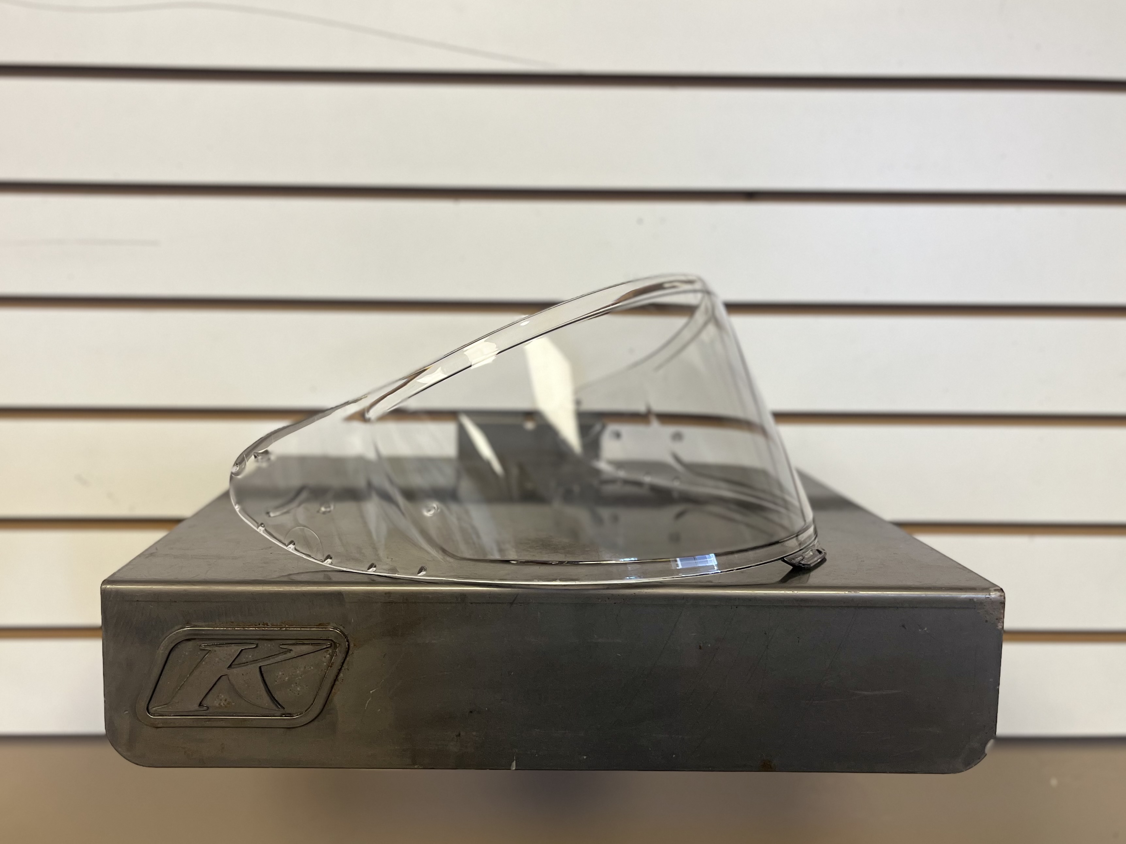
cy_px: 422
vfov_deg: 53.1
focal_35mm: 26
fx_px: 846
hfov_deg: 67.3
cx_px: 563
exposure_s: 1/60
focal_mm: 5.1
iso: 125
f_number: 1.6
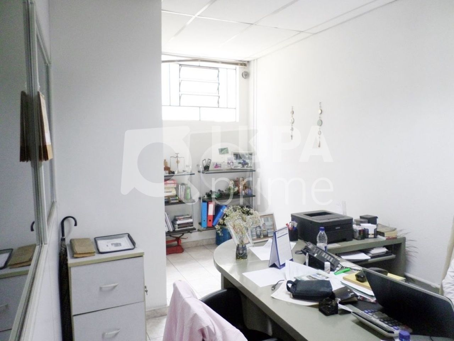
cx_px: 227
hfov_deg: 69.4
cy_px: 170
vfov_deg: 54.9
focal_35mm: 25
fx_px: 328
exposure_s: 1/30
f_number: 2.5
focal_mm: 4.5
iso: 160
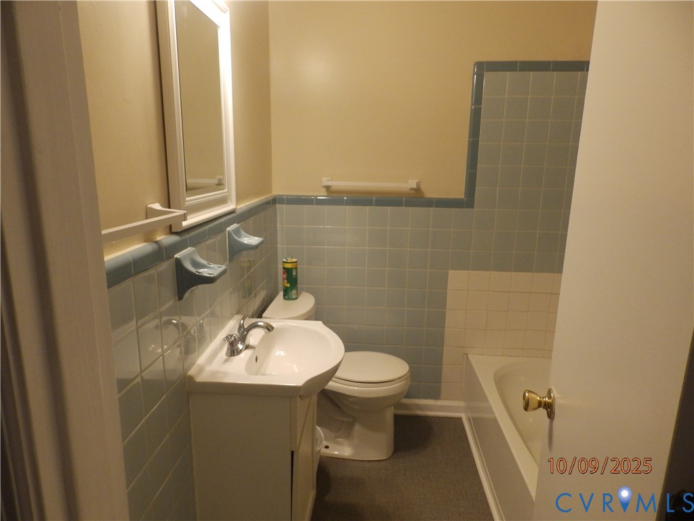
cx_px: 347
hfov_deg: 76.4
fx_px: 441
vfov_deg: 61.1
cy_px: 260
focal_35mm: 22
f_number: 3.4
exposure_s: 1/30
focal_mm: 4
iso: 320
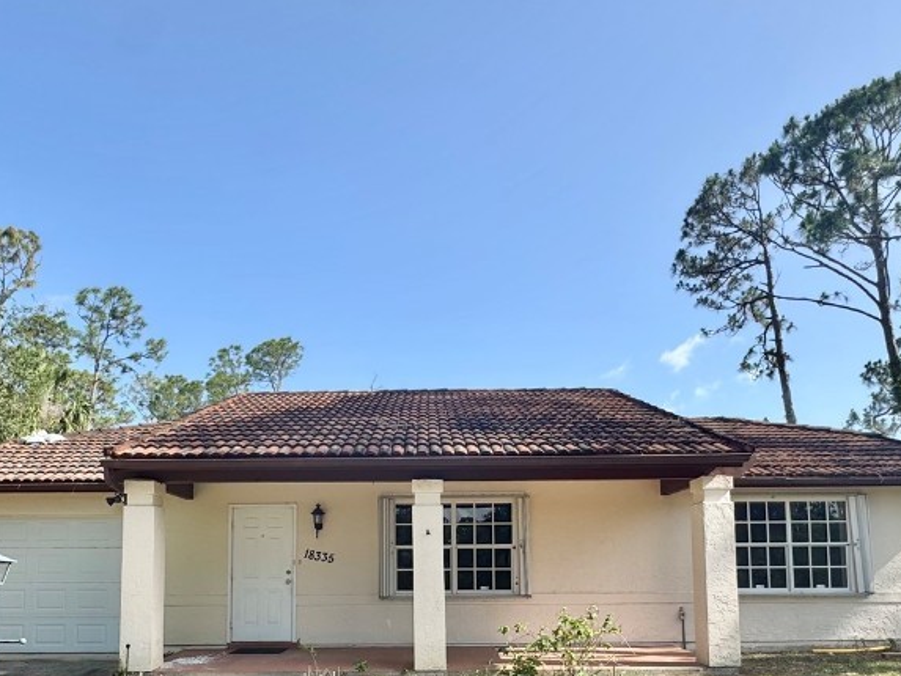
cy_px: 525
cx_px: 421
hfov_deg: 69.3
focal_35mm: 25
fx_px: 651
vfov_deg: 52.0
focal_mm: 2.22
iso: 50
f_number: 2.2
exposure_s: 1/1160
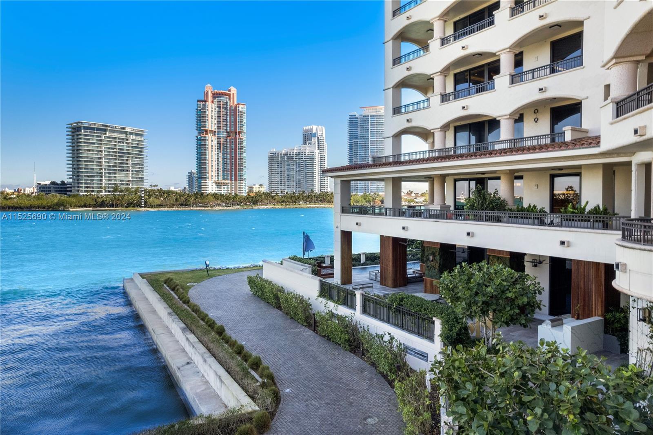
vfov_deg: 57.2
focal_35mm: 22
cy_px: 218
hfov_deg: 78.6
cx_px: 326
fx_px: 399
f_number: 2.8
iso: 200
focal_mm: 8.38
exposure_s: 1/50
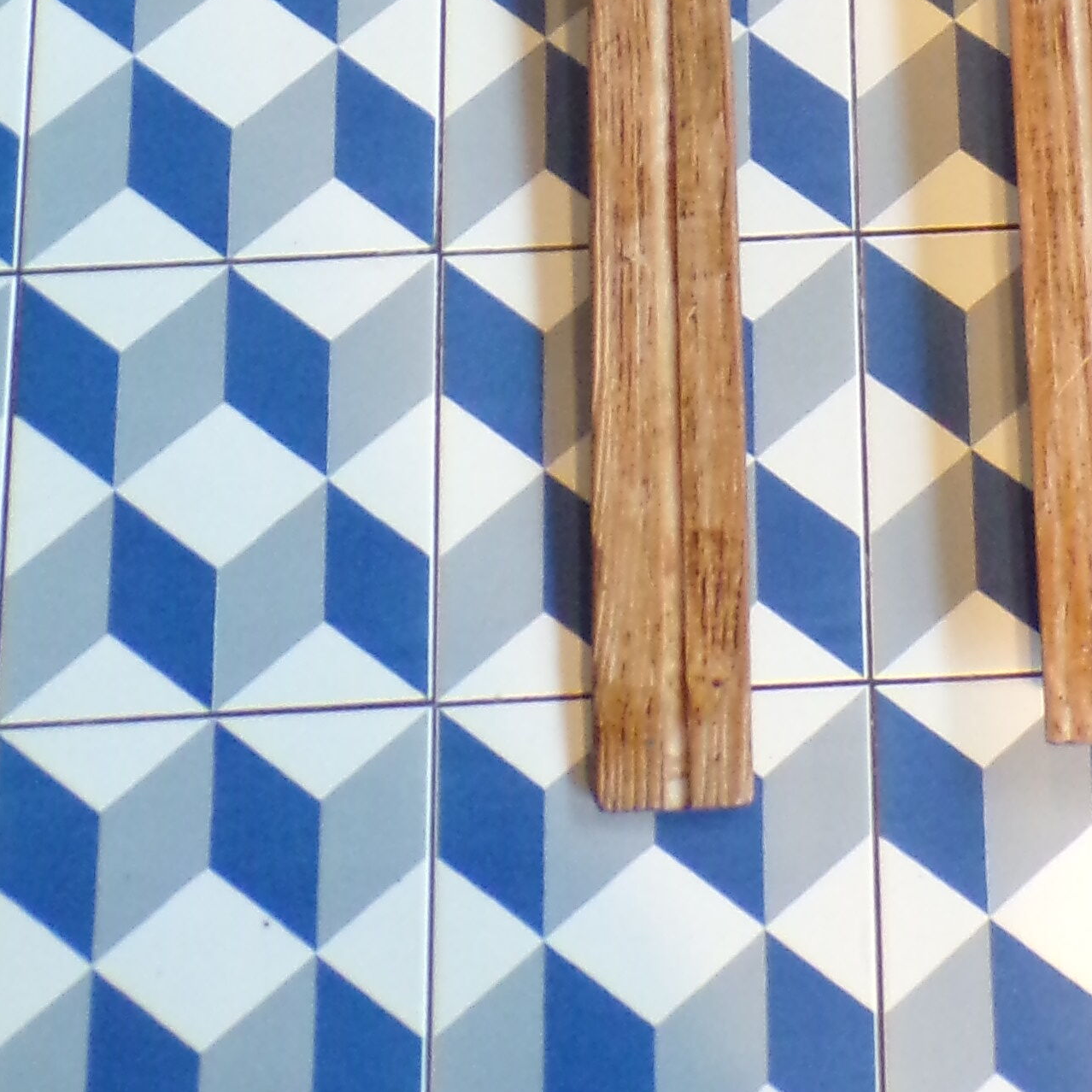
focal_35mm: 102
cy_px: -839
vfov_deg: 15.0
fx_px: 3640
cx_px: 996
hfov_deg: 16.8
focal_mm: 5.8
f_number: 3.2
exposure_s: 1/17
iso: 407
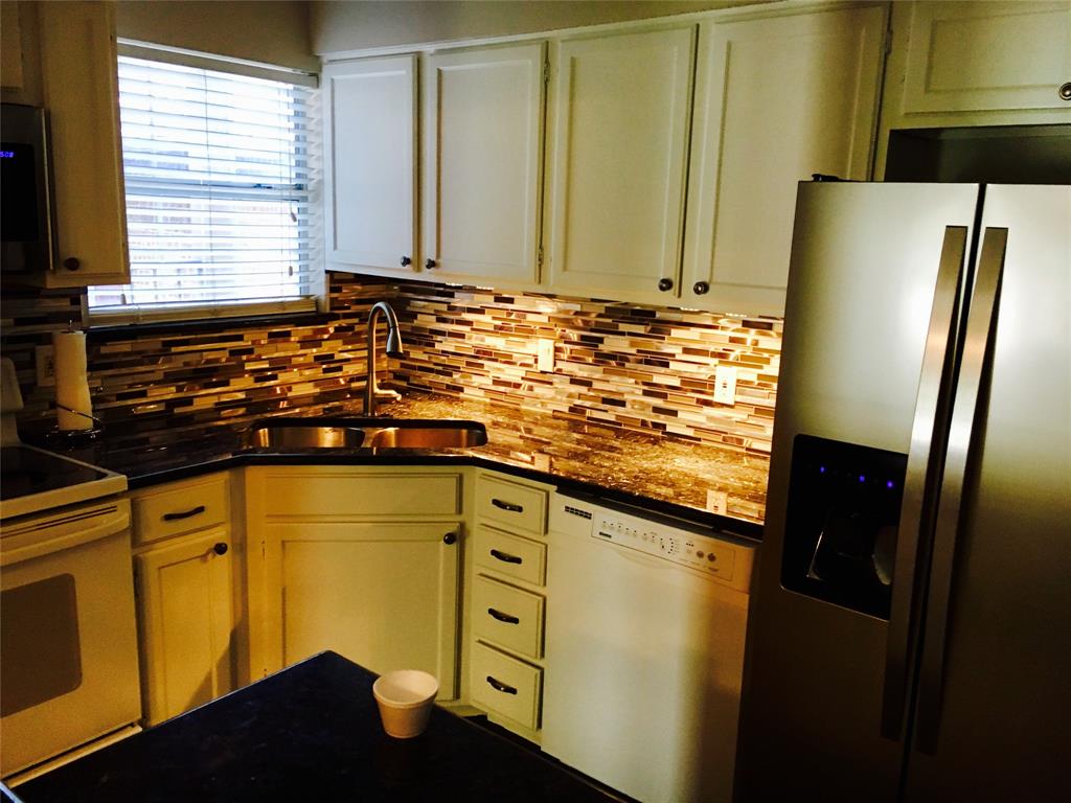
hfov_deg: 61.7
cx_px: 536
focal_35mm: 29
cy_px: 402
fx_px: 897
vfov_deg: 48.2
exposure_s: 1/30
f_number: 2.2
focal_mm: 4.15
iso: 125
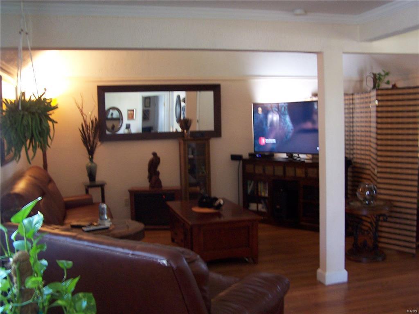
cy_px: 157
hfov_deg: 49.0
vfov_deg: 37.7
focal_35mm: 38
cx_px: 210
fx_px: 460
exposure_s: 1/8
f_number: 2.8
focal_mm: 6.3
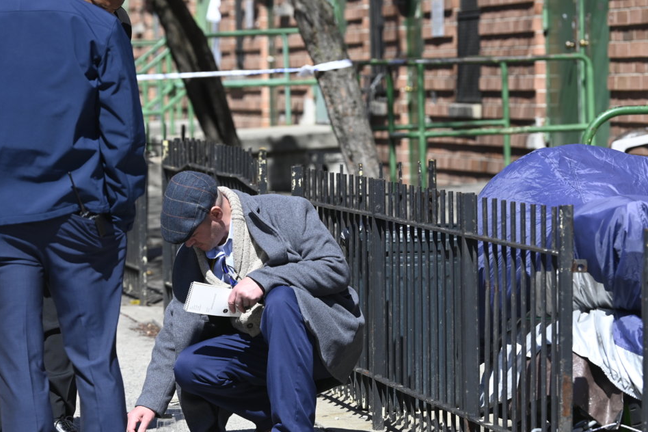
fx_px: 3798
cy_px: 332
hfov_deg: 9.8
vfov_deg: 6.5
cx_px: 270
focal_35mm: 211
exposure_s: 1/2000
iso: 360
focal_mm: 125
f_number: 4.5
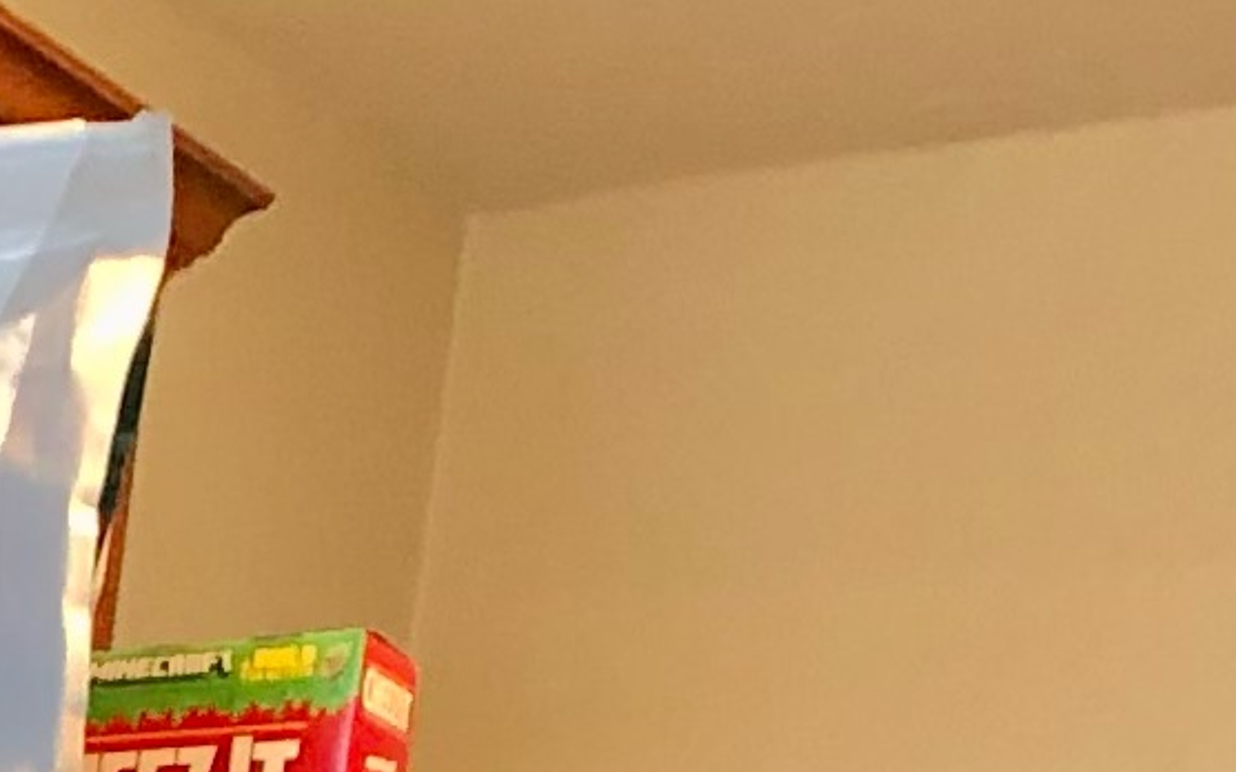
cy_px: 2340
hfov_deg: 9.1
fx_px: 7242
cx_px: -1289
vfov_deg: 5.7
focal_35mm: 215
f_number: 1.8
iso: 64
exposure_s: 1/15
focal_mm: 3.99
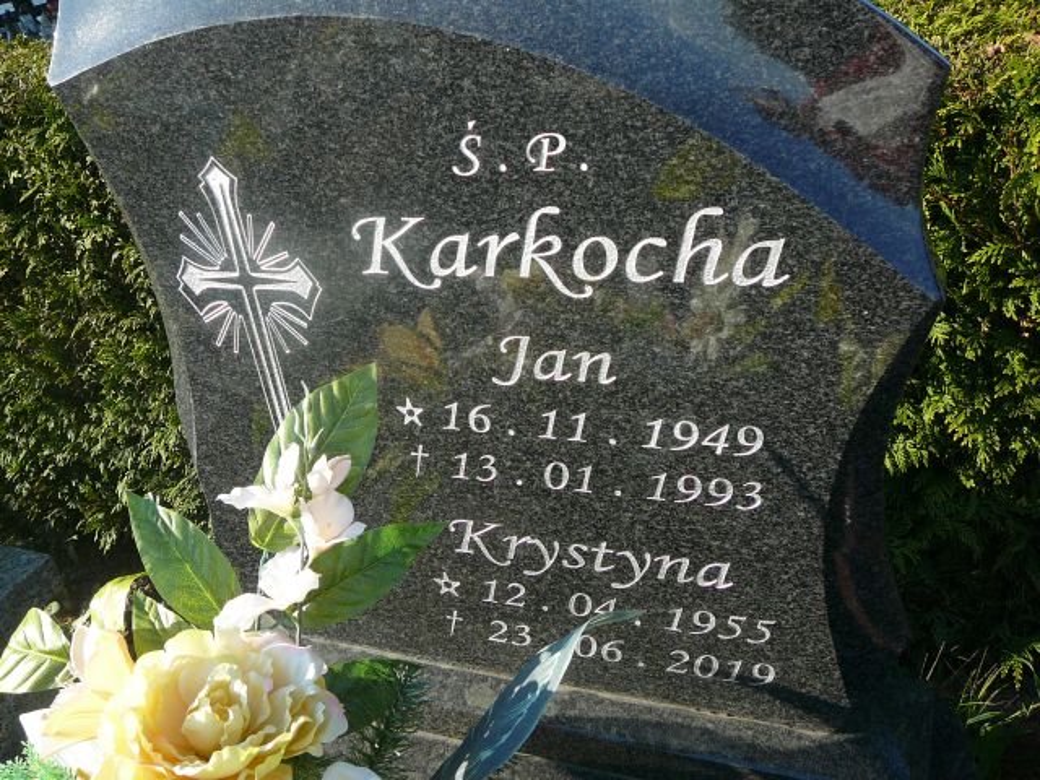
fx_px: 1052
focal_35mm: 35
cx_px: 520
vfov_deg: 40.7
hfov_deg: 52.6
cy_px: 390
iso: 80
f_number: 2.8
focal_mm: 5.2
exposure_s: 1/400
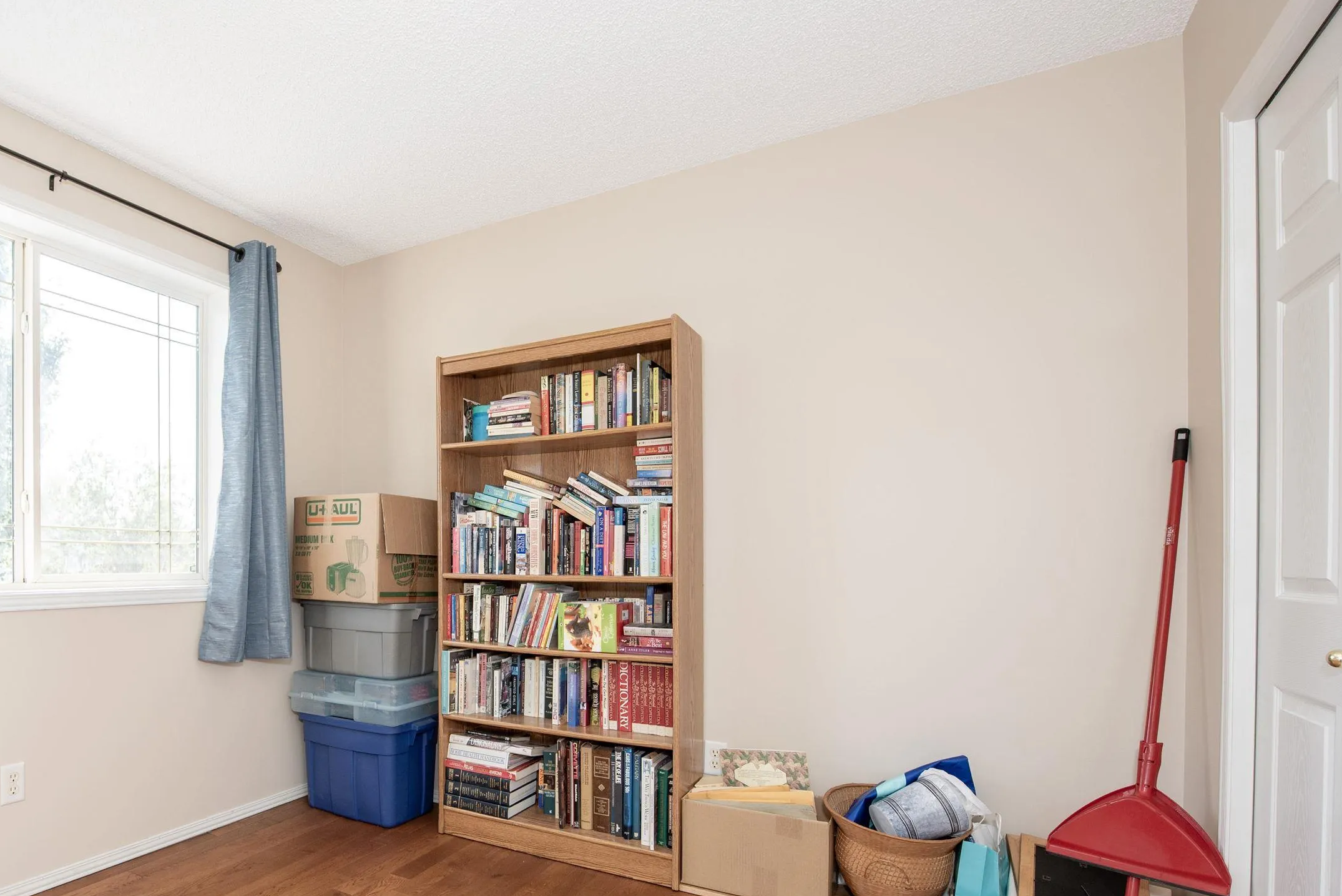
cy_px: 578
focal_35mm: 20
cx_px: 407
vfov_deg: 60.9
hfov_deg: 80.0
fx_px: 746
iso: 250
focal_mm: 14
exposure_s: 1/125
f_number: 5.6
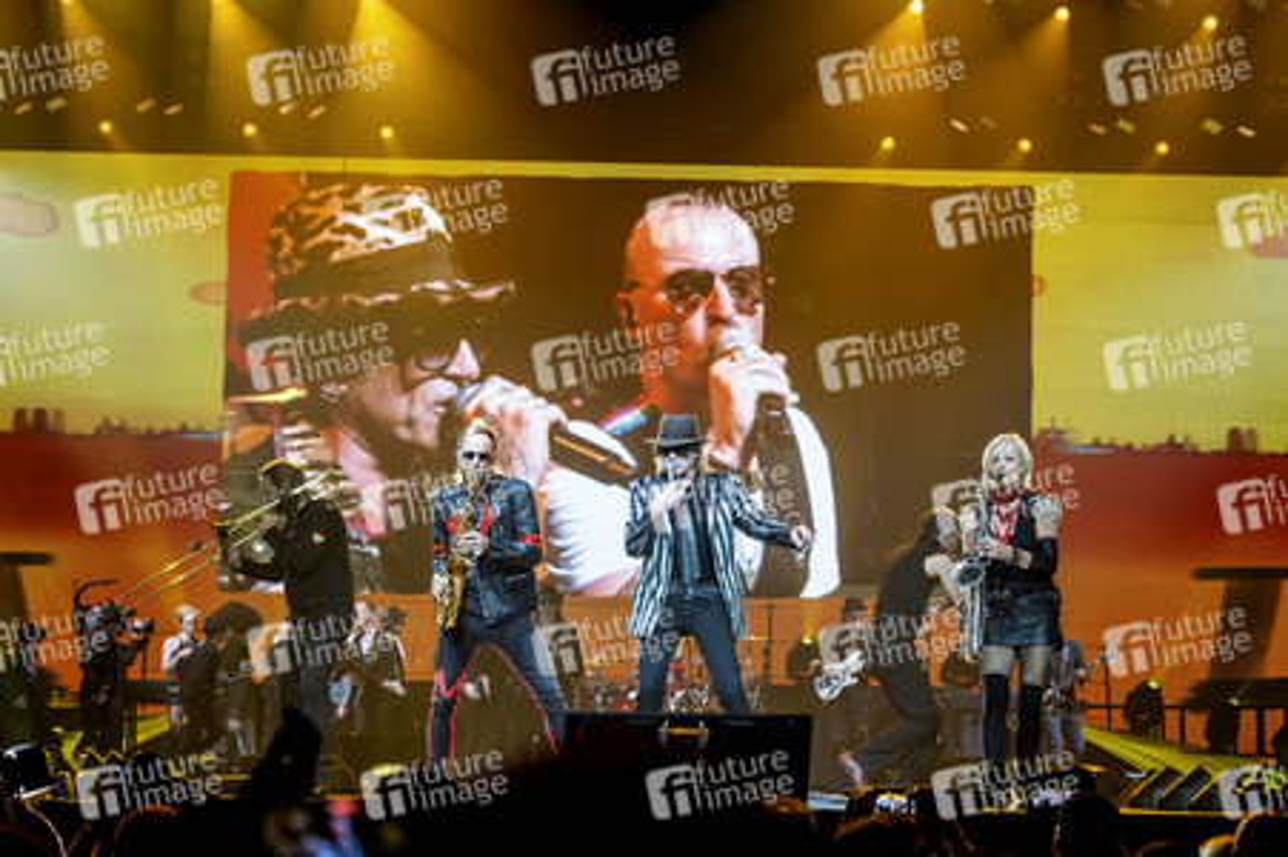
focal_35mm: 65
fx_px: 2324
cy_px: 428
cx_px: 644
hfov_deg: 31.0
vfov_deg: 20.9
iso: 1600
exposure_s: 1/320
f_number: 4
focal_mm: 65
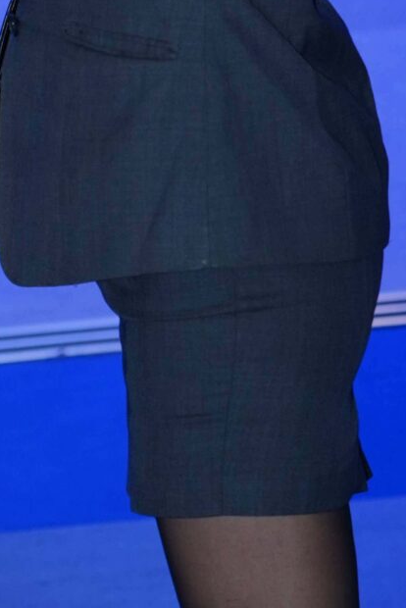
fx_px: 7536
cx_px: -123
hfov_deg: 3.1
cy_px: 90
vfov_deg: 4.6
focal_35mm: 446
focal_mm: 108
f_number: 5.6
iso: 500
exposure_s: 1/200
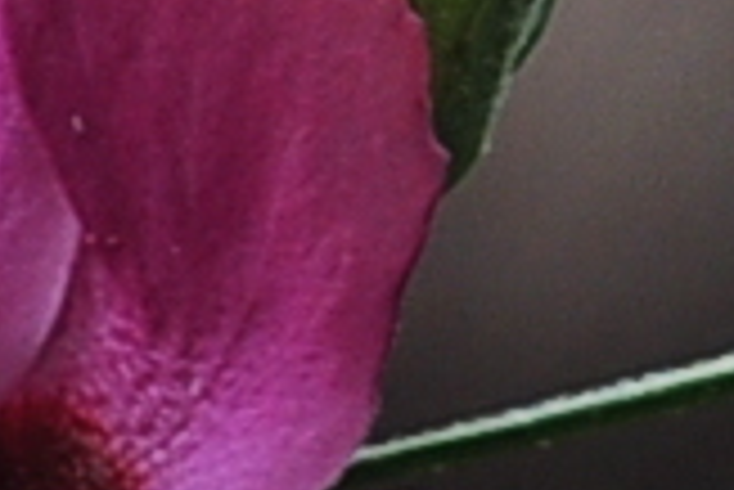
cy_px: 220
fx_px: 10182
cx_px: -122
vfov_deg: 2.8
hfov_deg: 4.1
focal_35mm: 499
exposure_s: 1/180
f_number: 5.6
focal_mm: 85
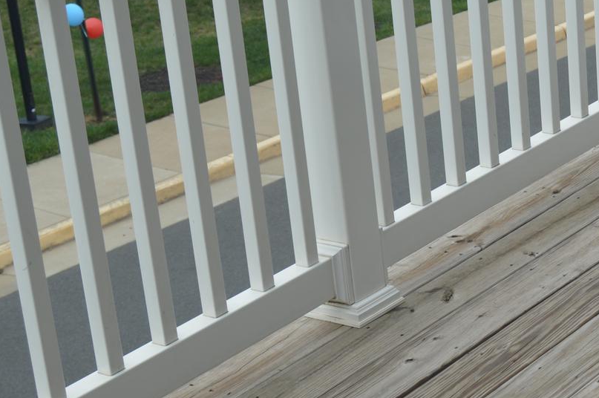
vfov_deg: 13.8
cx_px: 723
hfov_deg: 19.4
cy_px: 216
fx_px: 1645
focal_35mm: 99
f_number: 7.1
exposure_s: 1/200
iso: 100
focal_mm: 26
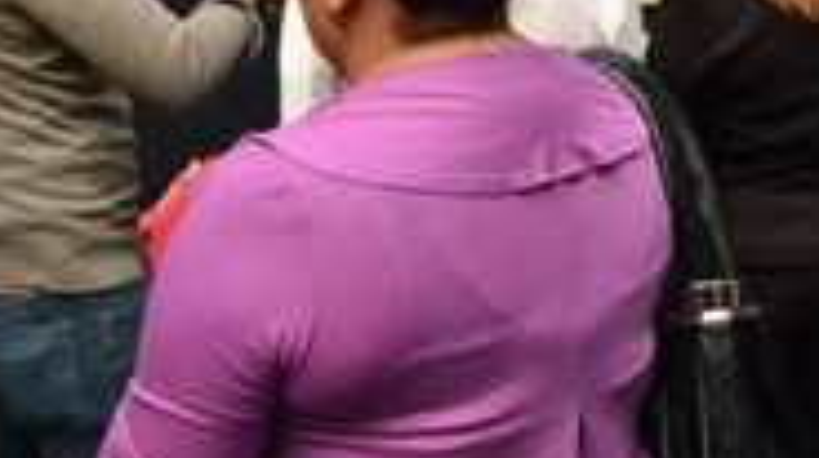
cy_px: 82
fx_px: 1497
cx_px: 525
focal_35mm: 69
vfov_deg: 17.3
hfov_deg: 30.4
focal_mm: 18
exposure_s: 1/160
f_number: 3.5
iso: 3200
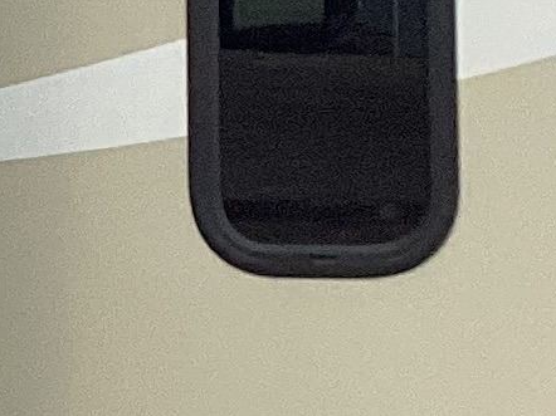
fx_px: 3676
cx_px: -586
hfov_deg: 8.2
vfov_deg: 6.5
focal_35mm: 229
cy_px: 167
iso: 80
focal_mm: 3.3
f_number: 2.4
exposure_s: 1/100
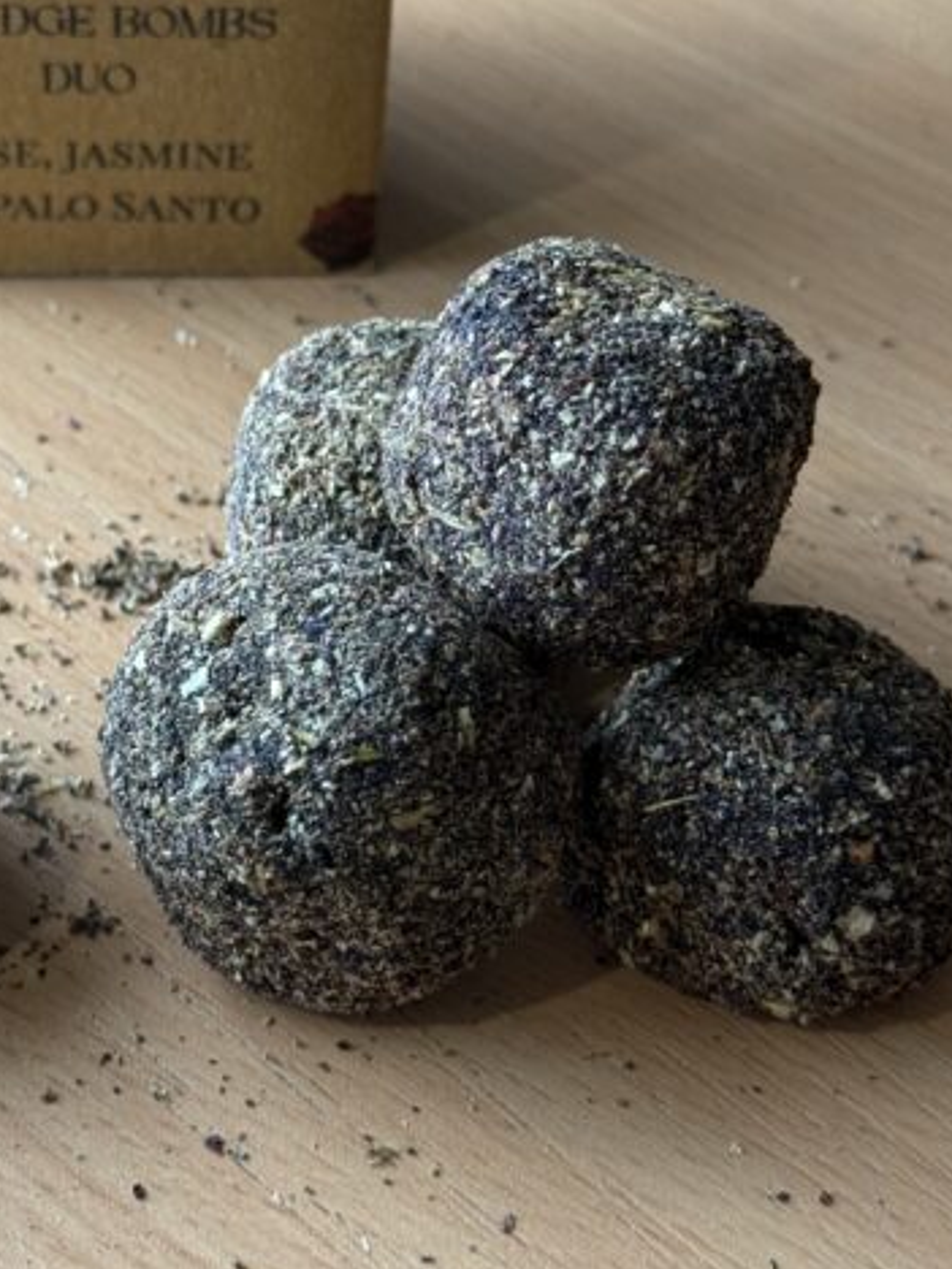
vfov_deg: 23.7
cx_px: 190
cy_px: 428
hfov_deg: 17.8
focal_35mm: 82
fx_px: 3007
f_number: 1.78
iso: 50
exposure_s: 1/50
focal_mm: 6.76
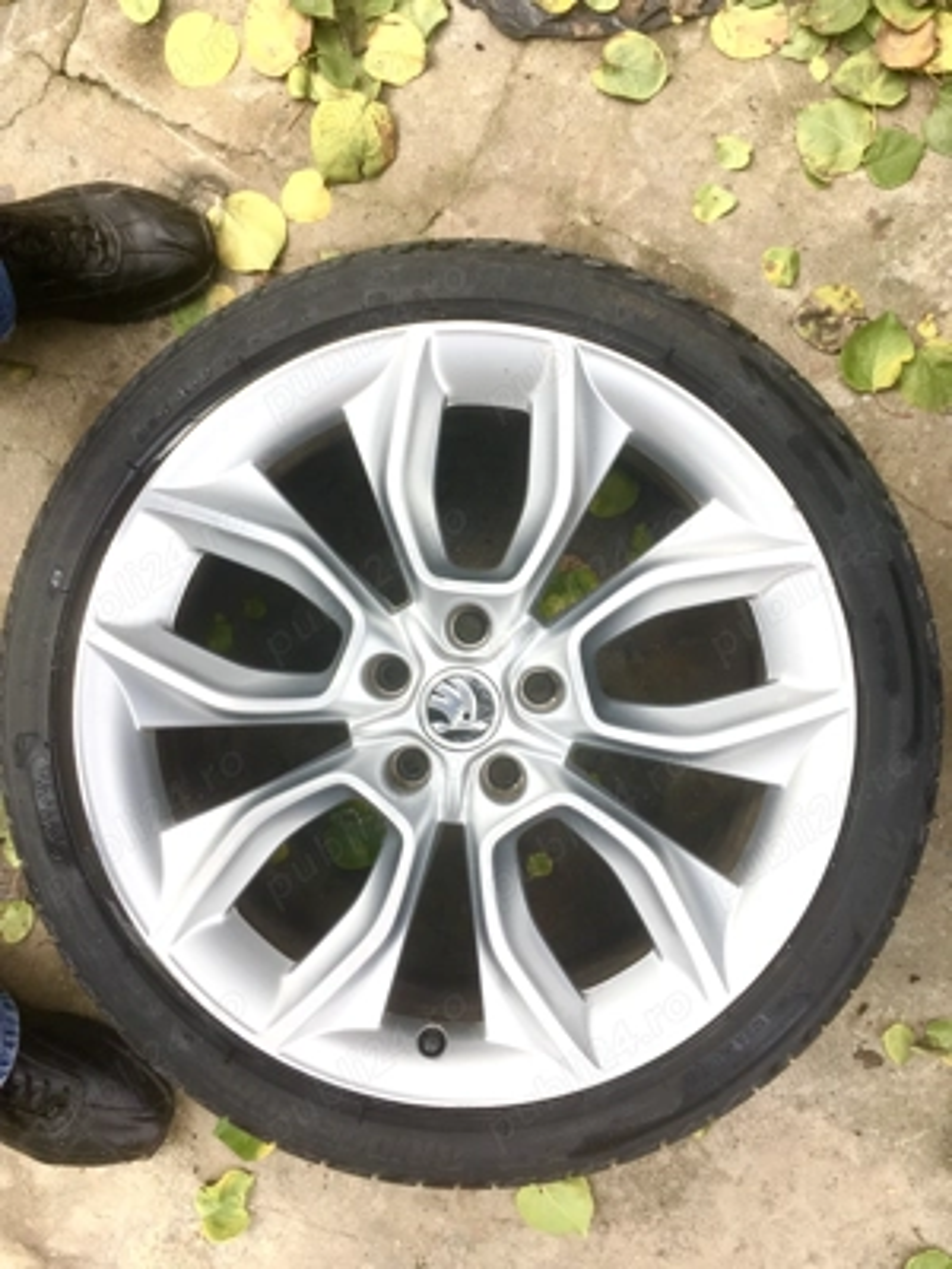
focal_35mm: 29
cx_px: 476
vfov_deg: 61.7
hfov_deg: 48.2
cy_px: 634
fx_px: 1063
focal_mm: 4.15
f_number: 2.2
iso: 25
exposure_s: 1/227
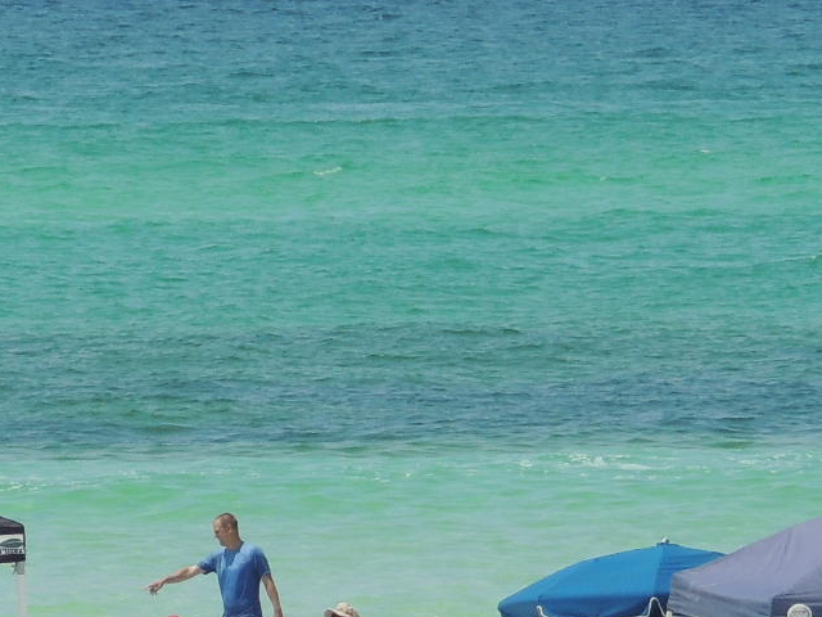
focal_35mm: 479
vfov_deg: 3.1
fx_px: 11374
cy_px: 249
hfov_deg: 4.1
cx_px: -140
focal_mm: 24
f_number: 4.3
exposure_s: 1/1000
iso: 100
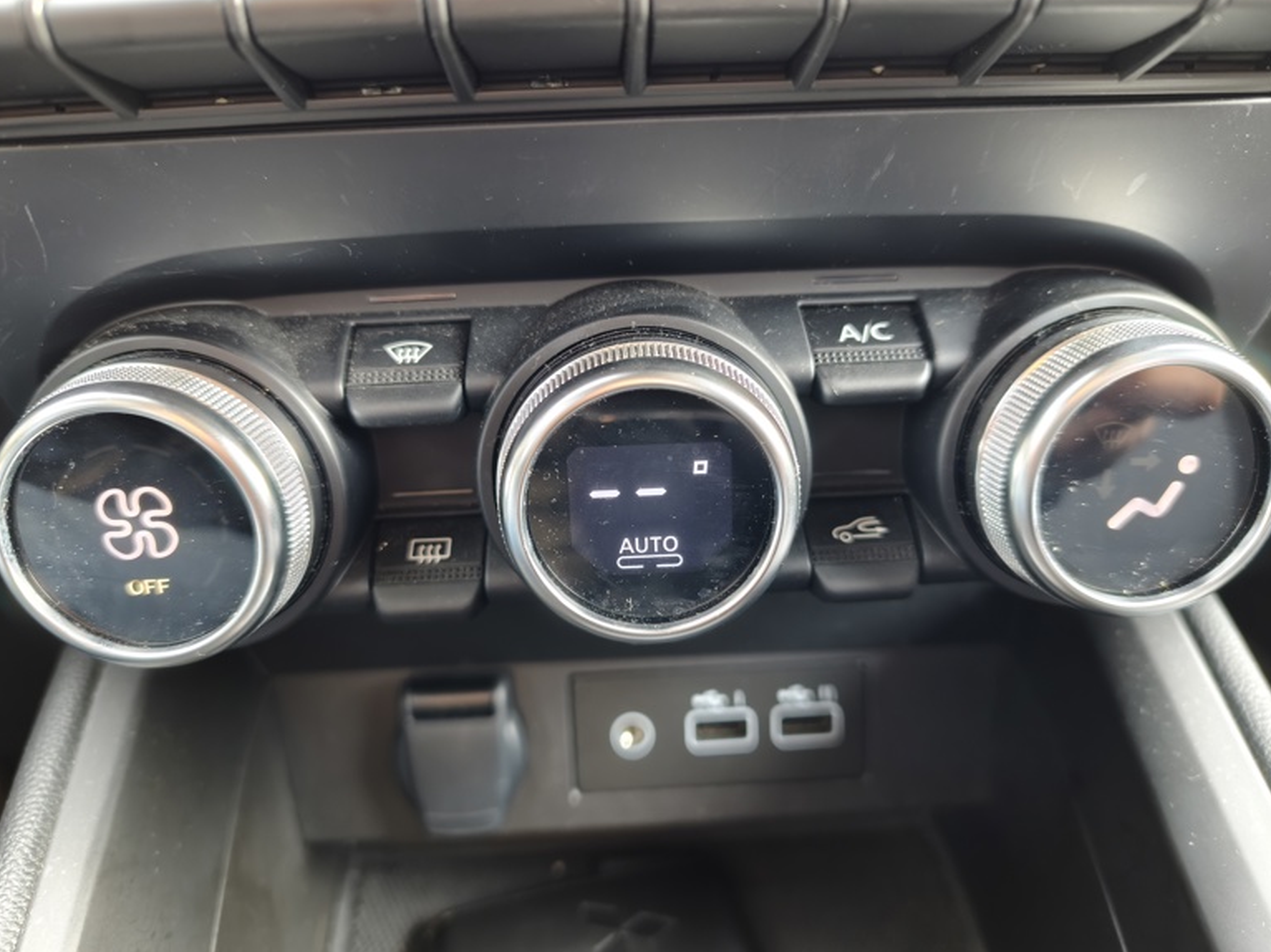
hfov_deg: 71.6
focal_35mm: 24
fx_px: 881
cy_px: 472
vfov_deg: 56.8
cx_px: 643
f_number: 1.62
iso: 800
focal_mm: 6.45
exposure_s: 1/60
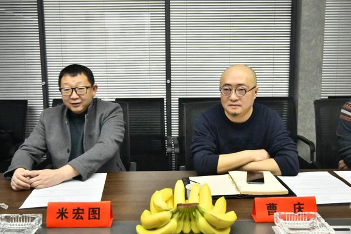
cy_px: 117
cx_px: 176
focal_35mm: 40
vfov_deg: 33.4
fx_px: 390
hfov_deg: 48.5
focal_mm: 34
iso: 20000
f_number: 14
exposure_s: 1/800
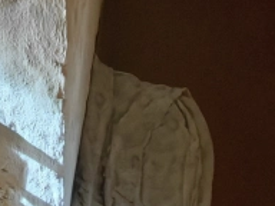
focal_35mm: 85
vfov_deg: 10.6
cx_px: -49
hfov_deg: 21.5
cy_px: -440
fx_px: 675
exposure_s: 1/122
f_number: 2.2
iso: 50
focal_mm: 1.76
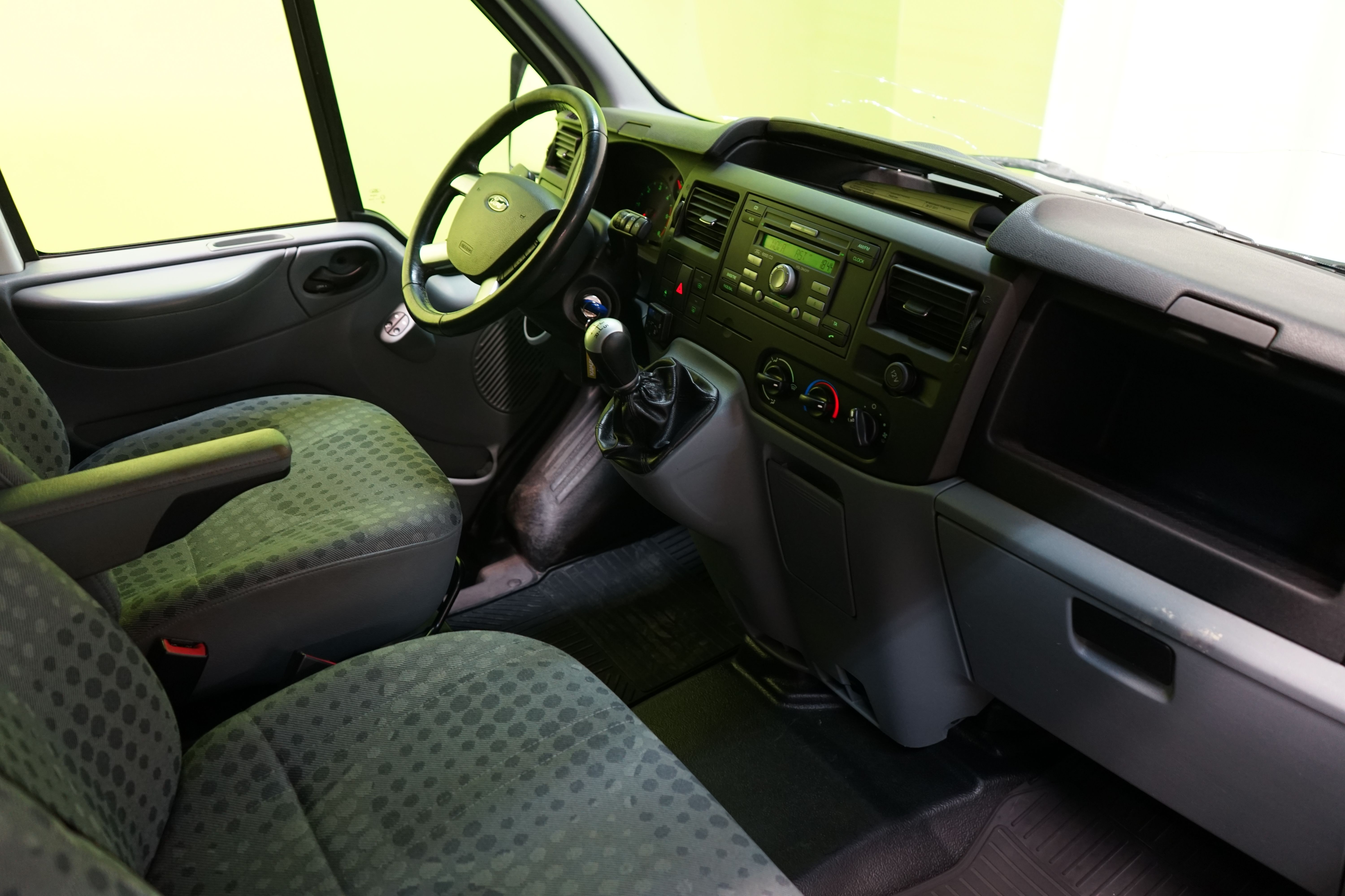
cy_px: 448
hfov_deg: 65.5
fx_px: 1046
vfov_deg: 46.4
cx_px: 672
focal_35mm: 28
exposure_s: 1/30
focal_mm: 28
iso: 1000
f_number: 3.5
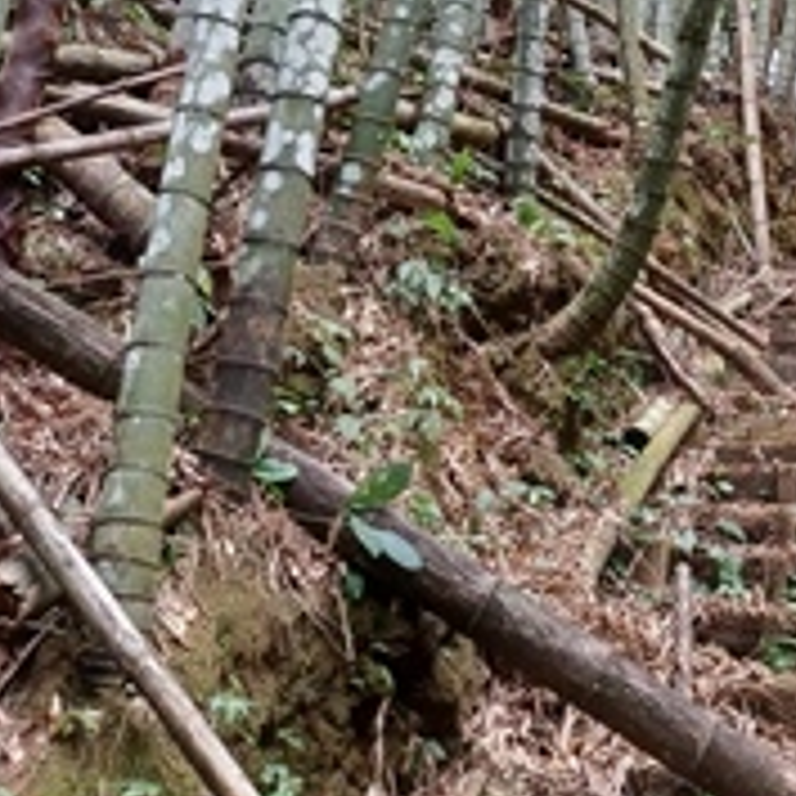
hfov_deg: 22.1
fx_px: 1951
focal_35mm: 75
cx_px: 814
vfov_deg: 22.2
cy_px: -4
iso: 200
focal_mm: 4.6
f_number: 1.8
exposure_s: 1/50
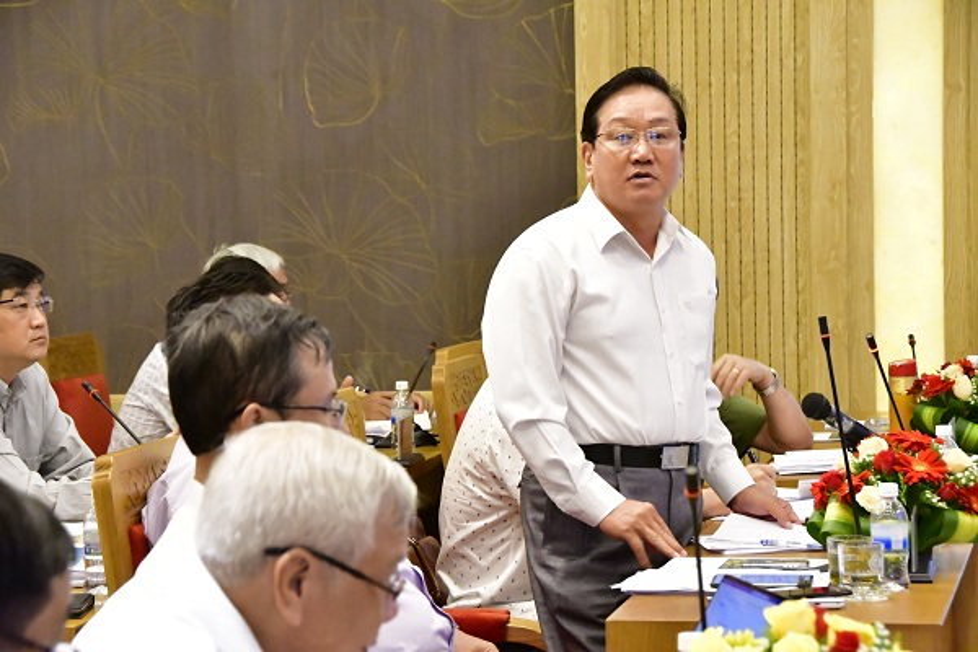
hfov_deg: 16.7
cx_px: 489
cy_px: 326
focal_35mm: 123
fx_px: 3341
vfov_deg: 11.1
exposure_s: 1/125
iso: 18000
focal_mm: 82
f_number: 8
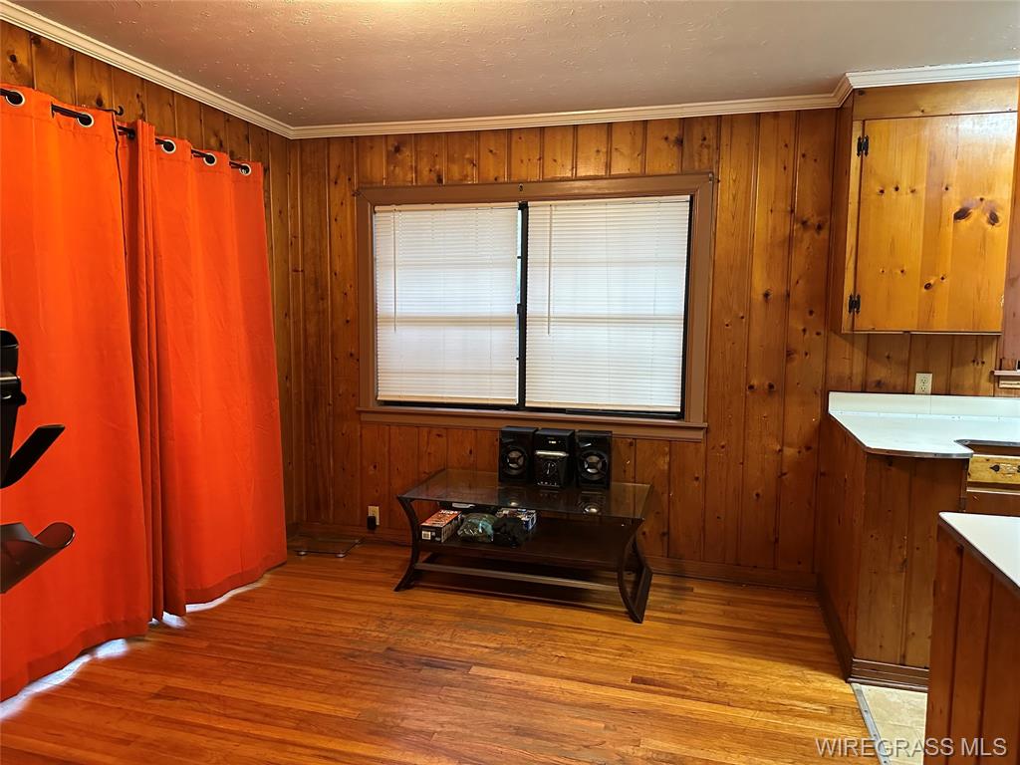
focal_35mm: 24
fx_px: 707
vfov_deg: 56.8
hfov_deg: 71.6
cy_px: 382
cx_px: 510
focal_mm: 6.86
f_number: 1.78
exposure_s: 1/60
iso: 800
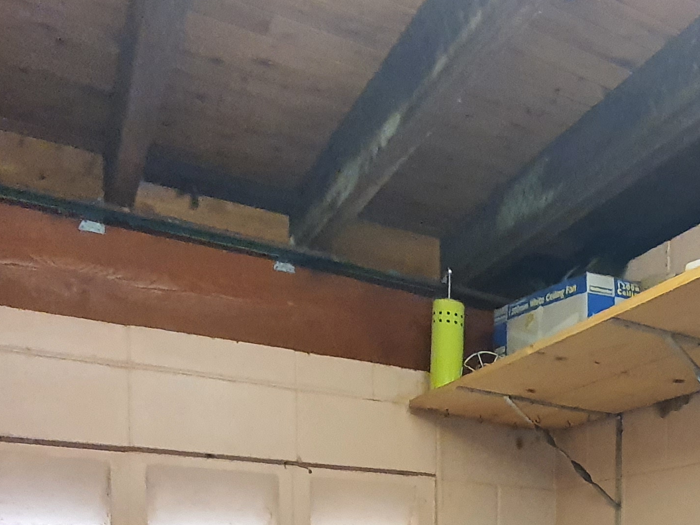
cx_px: 648
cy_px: 654
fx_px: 849
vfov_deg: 29.0
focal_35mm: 42
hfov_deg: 40.8
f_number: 2.2
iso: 640
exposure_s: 1/33
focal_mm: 1.8
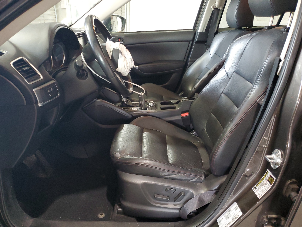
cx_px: 151
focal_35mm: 26
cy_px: 114
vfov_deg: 53.1
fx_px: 227
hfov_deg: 67.3
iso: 287
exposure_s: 1/60.2
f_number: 1.5
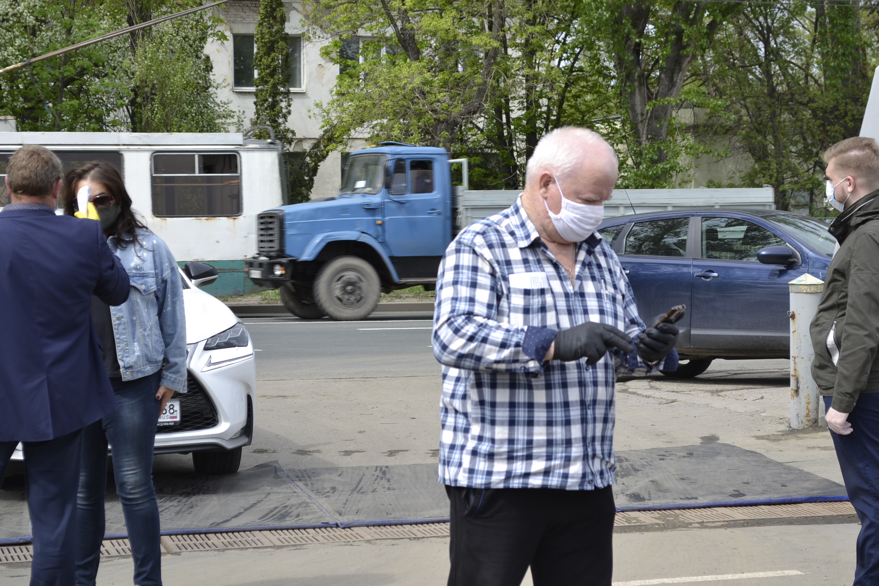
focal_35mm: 82
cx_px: 440
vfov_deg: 16.6
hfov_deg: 24.6
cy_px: 293
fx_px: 2014
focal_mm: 55
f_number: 7.1
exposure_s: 1/200
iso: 100
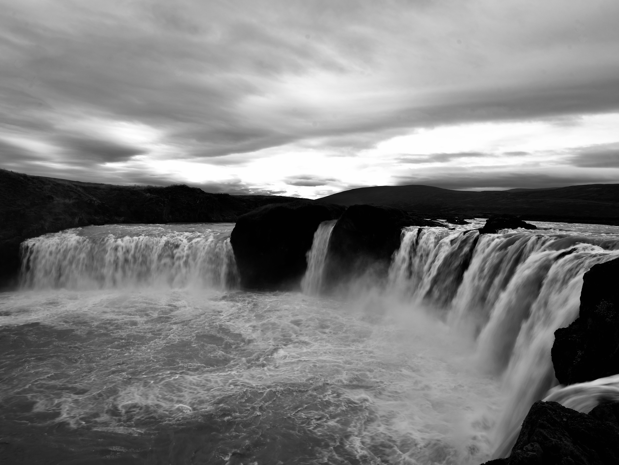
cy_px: 233
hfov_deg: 73.9
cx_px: 308
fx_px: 411
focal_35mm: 23
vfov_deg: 58.9
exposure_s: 1/15
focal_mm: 13.8
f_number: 22
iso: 100
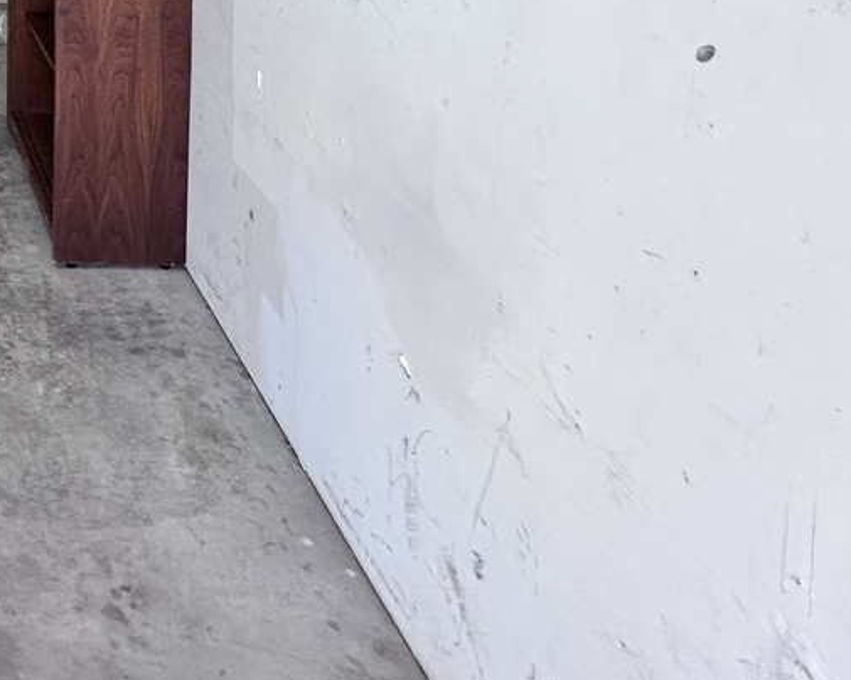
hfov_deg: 35.9
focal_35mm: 39
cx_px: -182
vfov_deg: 30.2
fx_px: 982
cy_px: -205
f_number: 2.2
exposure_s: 1/120
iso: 200
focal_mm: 2.22
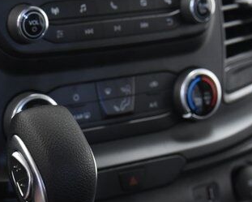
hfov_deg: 17.8
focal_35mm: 105
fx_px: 783
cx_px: -10
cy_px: 165
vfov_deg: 14.6
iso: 2500
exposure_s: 1/20
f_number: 4.5
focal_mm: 34
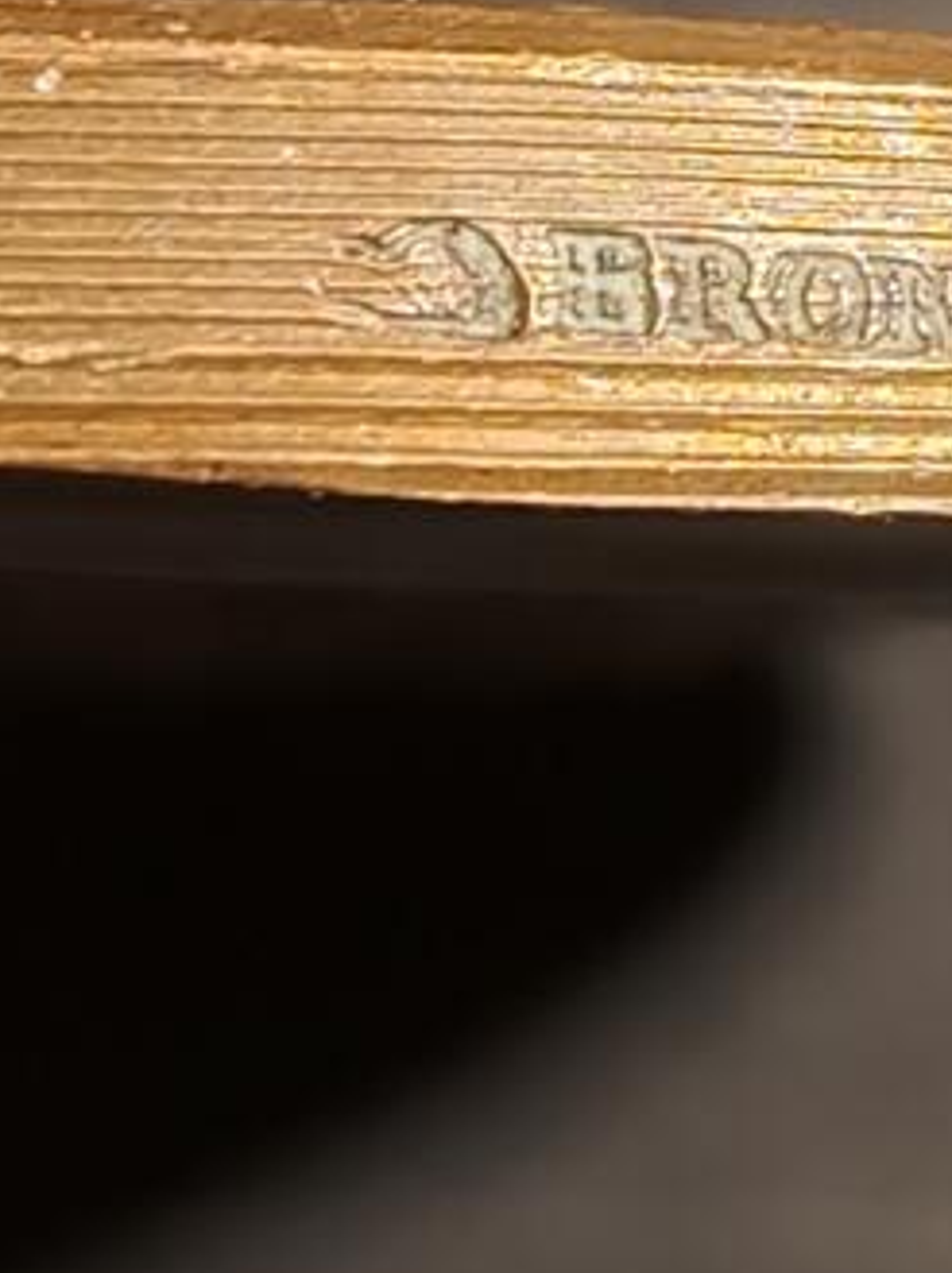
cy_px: 480
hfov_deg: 11.7
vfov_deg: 15.6
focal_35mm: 126
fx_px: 4629
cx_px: 867
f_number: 2
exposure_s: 1/50
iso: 250
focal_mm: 2.32
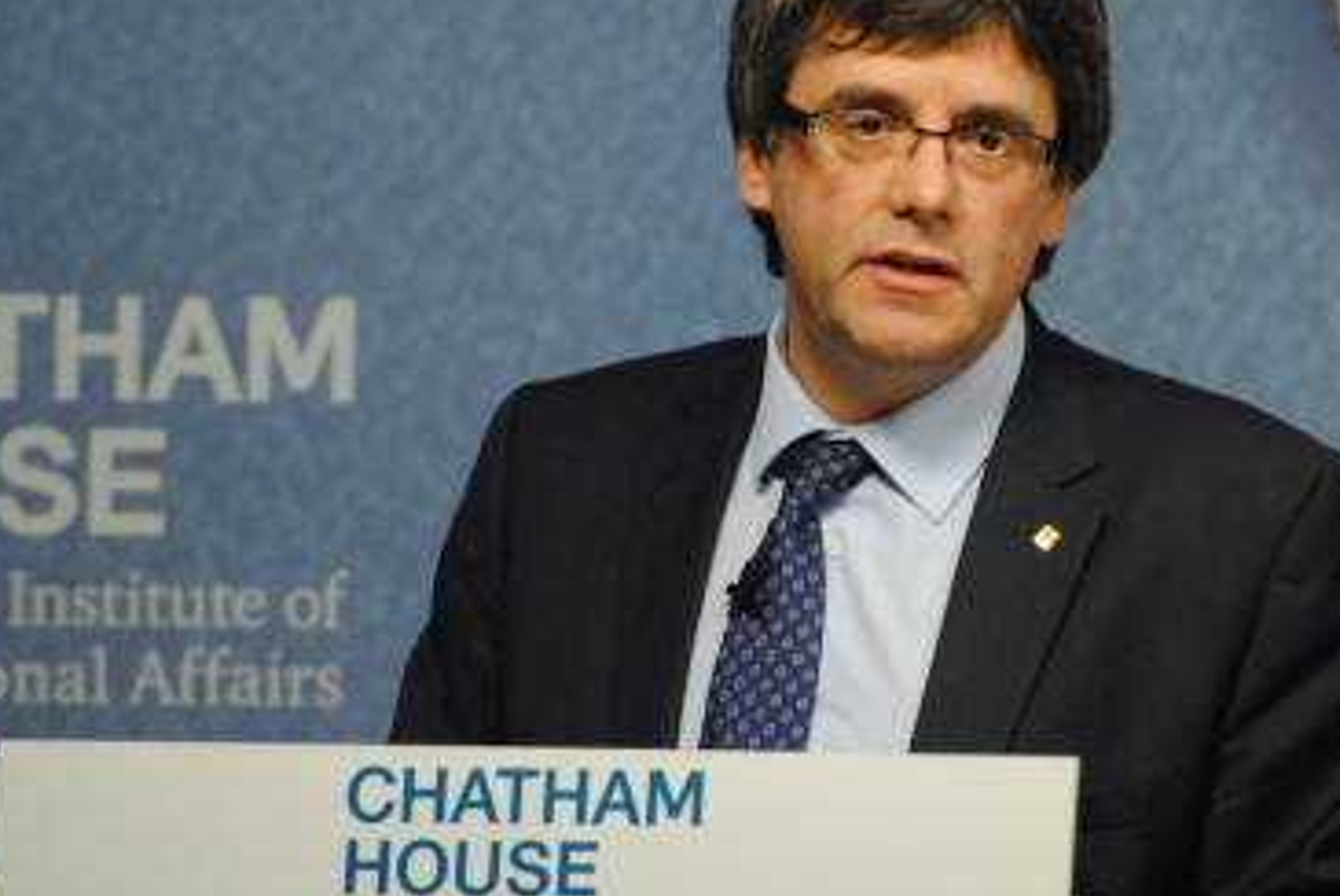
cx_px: 808
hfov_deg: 3.3
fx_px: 22946
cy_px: 400
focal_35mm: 616
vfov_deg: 2.2
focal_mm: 300
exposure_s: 1/100
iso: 1600
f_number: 5.6
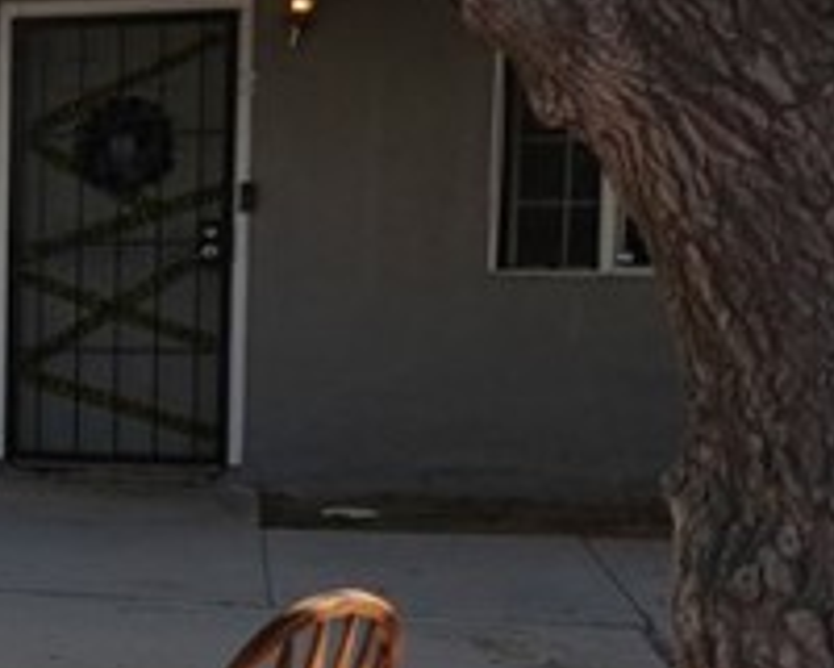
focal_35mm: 96
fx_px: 2370
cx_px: -817
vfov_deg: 16.0
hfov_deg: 15.8
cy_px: 420
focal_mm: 7.6
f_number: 2
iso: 125
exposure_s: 1/1600
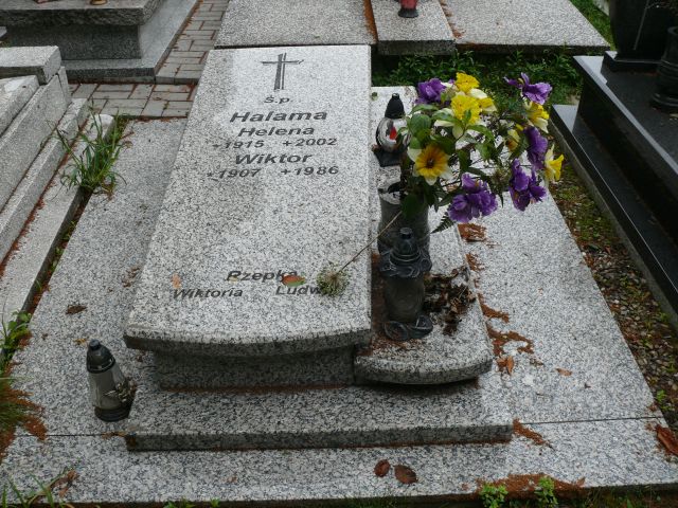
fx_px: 686
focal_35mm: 35
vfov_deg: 40.7
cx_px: 339
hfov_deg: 52.6
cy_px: 254
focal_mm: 7.4
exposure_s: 1/100
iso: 100
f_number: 3.6
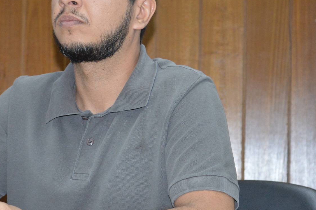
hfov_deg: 15.4
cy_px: 89
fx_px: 1166
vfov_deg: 10.3
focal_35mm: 133
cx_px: 106
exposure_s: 1/60
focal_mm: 50
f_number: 5.6
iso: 1250
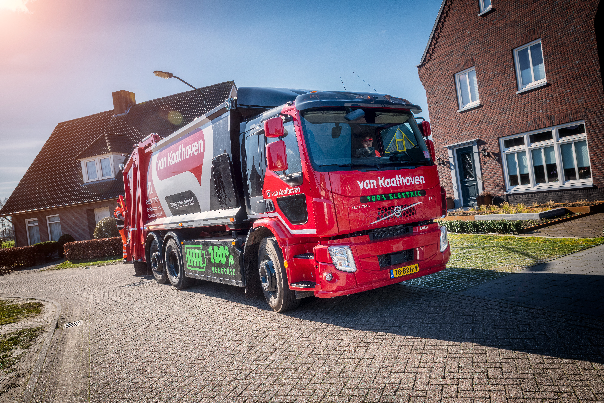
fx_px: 487
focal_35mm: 29
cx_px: 302
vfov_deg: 45.0
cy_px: 202
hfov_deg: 63.7
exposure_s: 1/200
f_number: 9
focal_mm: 29
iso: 250
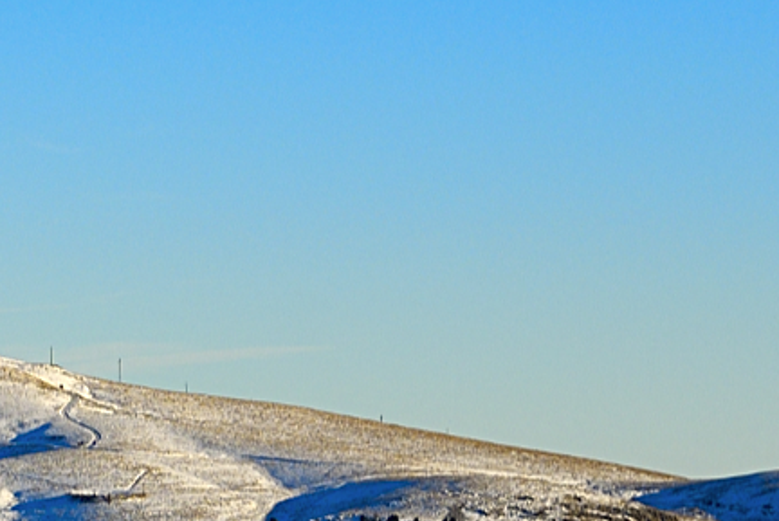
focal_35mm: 333
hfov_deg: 6.2
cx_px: -99
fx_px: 7213
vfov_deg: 4.1
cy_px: 468
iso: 100
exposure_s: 1/640
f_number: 7.1
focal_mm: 50
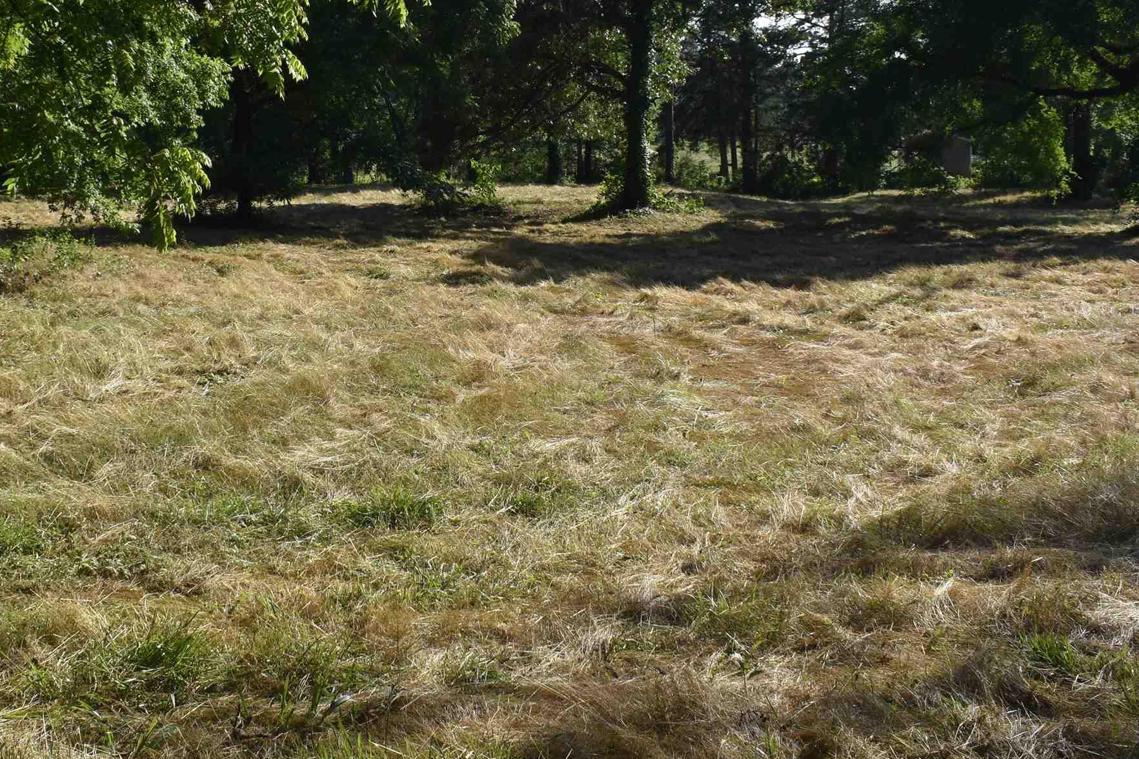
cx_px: 439
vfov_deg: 28.4
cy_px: 219
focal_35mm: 47
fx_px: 1487
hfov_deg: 41.7
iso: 110
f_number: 8
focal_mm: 18
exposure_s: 1/250
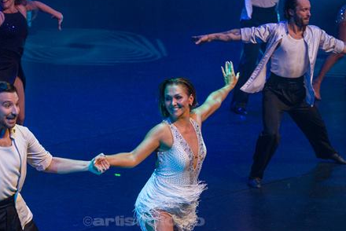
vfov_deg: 8.3
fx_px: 1587
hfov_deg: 12.4
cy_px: 164
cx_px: 89
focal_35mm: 165
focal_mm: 101
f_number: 2.8
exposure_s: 1/1000
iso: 2500
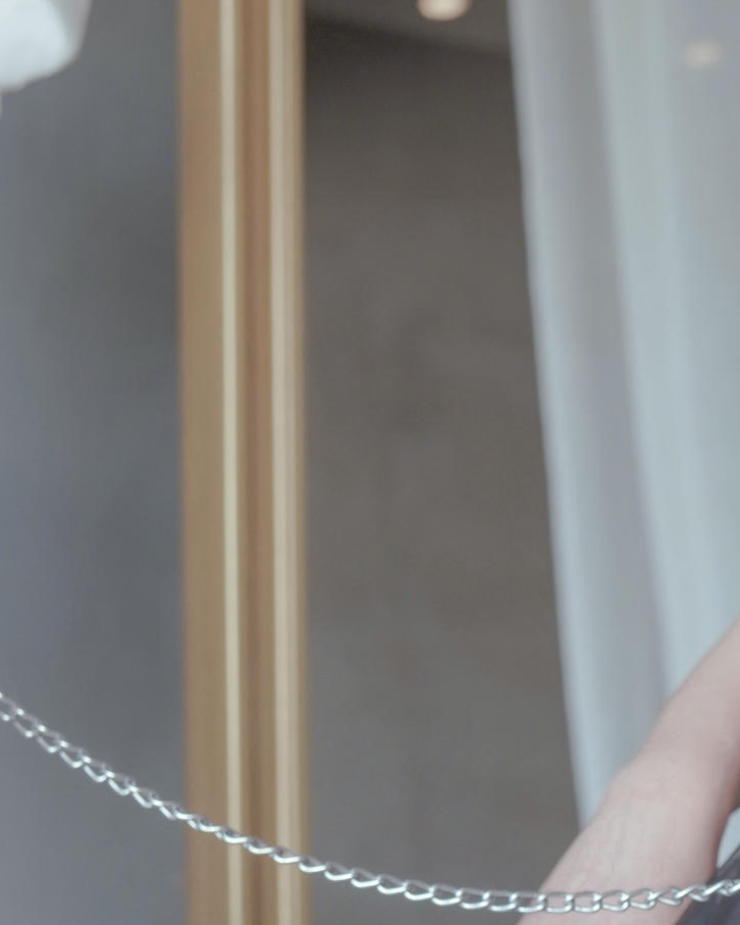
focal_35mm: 144
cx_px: 986
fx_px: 3941
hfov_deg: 10.5
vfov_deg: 13.2
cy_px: 957
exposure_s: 1/60
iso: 400
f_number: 4
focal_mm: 35
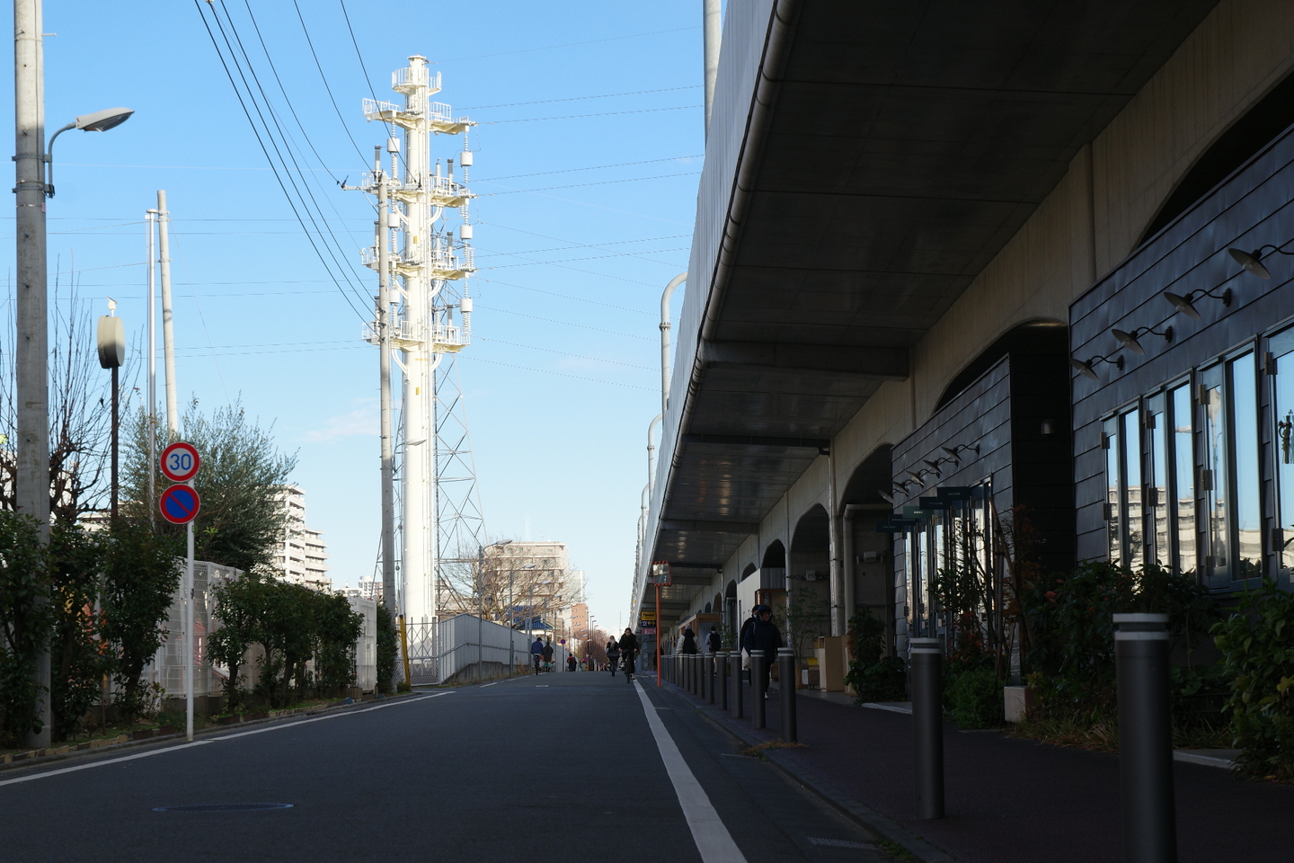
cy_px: 432
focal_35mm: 77
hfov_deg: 26.3
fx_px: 2768
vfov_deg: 17.7
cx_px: 647
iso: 400
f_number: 7.1
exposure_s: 1/500
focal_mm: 50
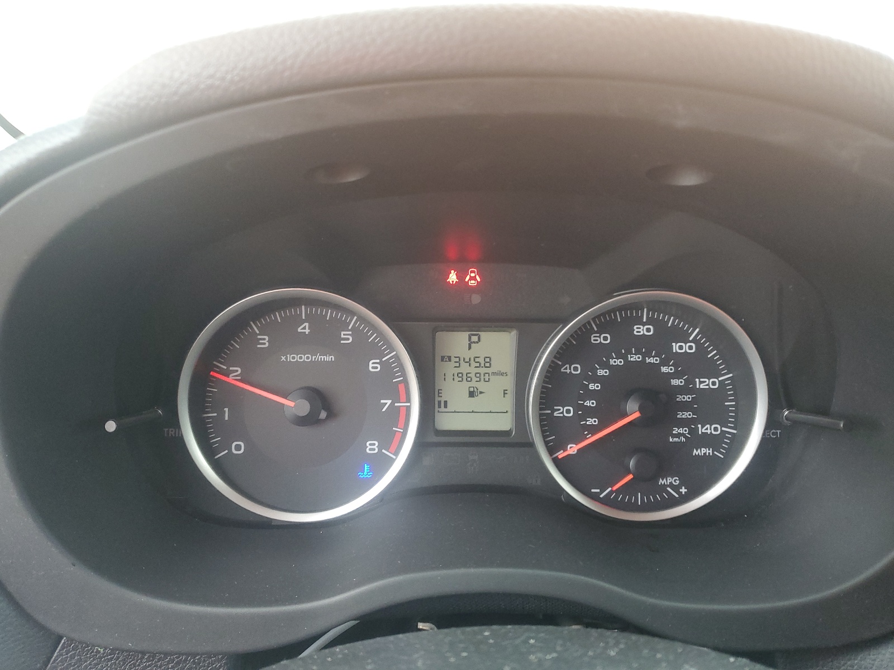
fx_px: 671
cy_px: 335
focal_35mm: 26
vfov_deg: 53.1
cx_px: 447
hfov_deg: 67.3
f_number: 1.5
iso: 145
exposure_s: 1/60.2
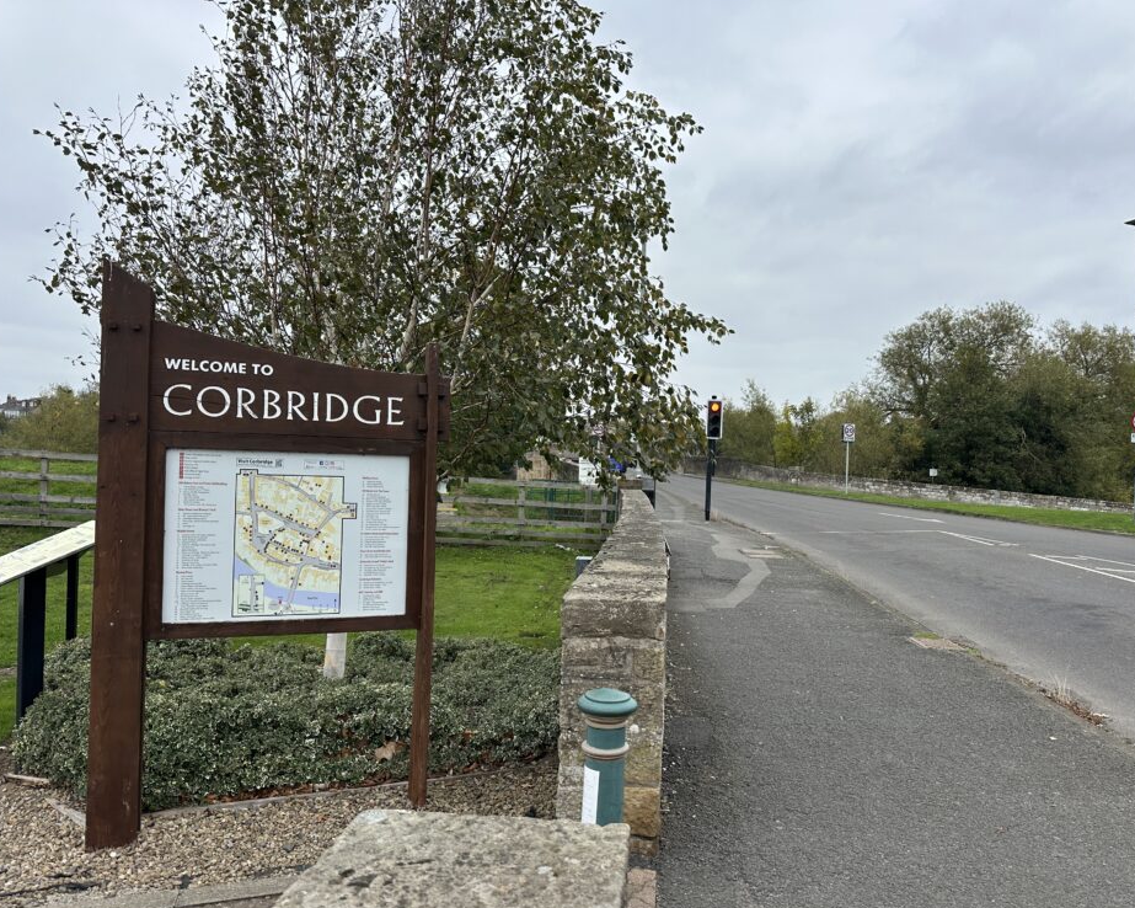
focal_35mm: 26
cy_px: 471
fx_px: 873
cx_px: 612
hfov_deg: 65.9
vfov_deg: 54.9
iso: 80
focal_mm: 6.86
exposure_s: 1/1062
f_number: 1.78
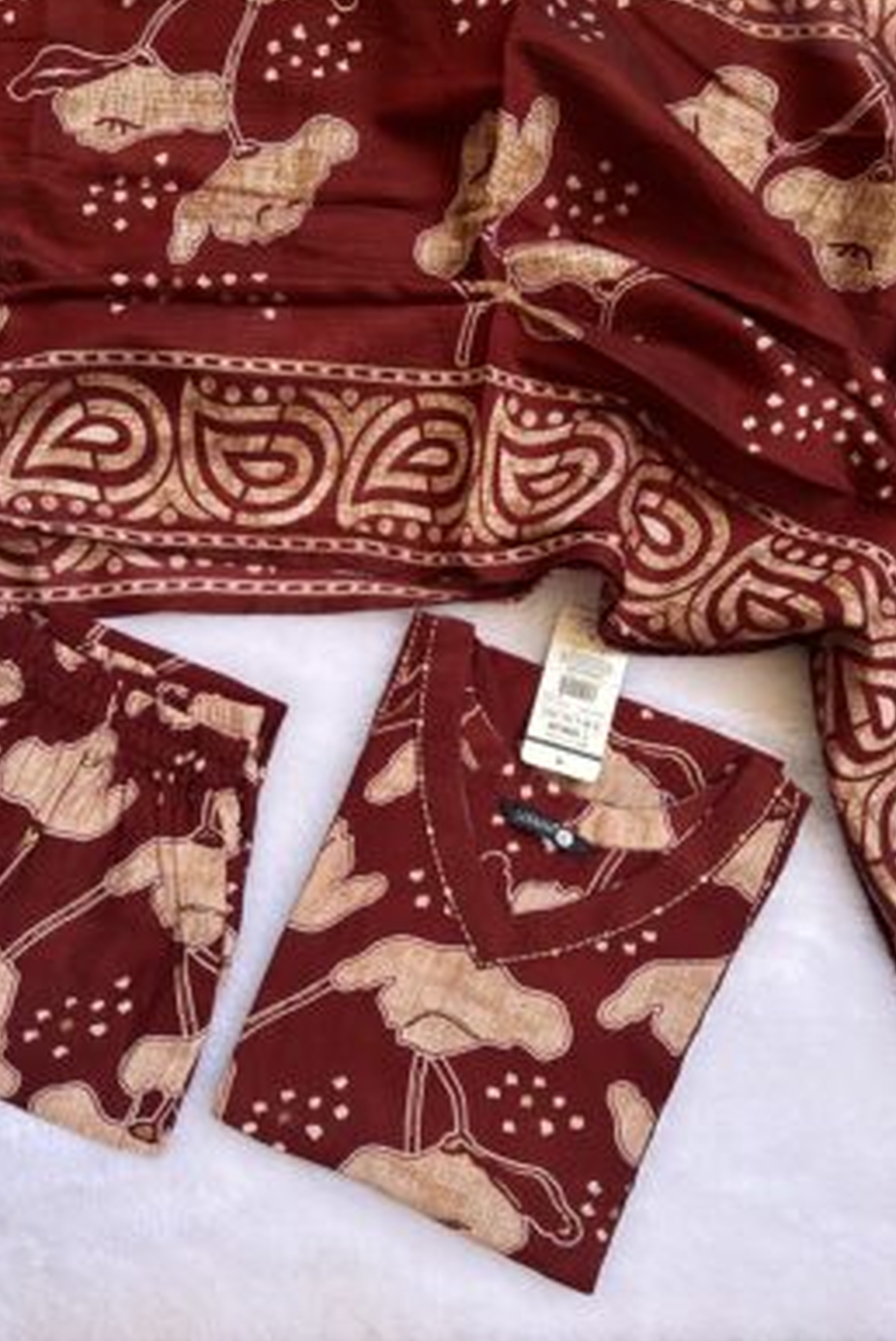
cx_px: 431
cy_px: 653
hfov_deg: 46.5
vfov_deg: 65.4
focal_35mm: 28
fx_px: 1043
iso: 40
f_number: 1.5
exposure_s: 1/121
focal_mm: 5.7
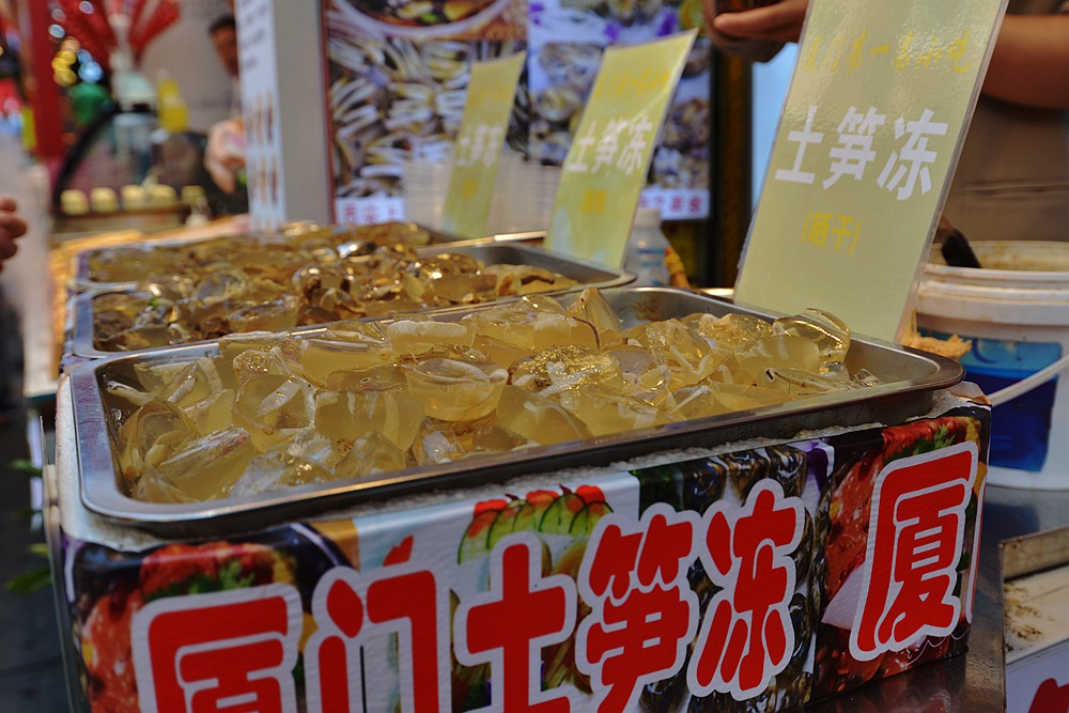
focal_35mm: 35
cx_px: 534
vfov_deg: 37.9
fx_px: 1039
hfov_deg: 54.4
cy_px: 356
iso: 100
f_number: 5.6
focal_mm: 35
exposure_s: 1/125
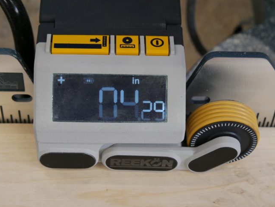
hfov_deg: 24.4
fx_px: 636
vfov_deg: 18.4
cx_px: 130
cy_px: 104
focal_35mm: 80
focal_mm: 37
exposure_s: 1/250
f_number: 4.6
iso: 2500
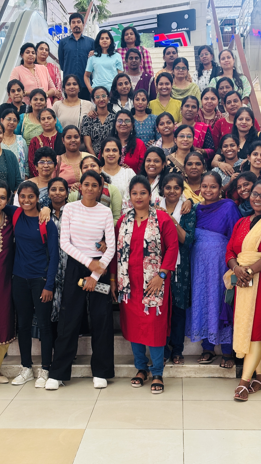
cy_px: 231
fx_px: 714
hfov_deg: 20.7
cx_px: 122
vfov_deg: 36.0
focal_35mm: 58
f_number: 1.6
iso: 160
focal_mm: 5.96
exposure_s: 1/33
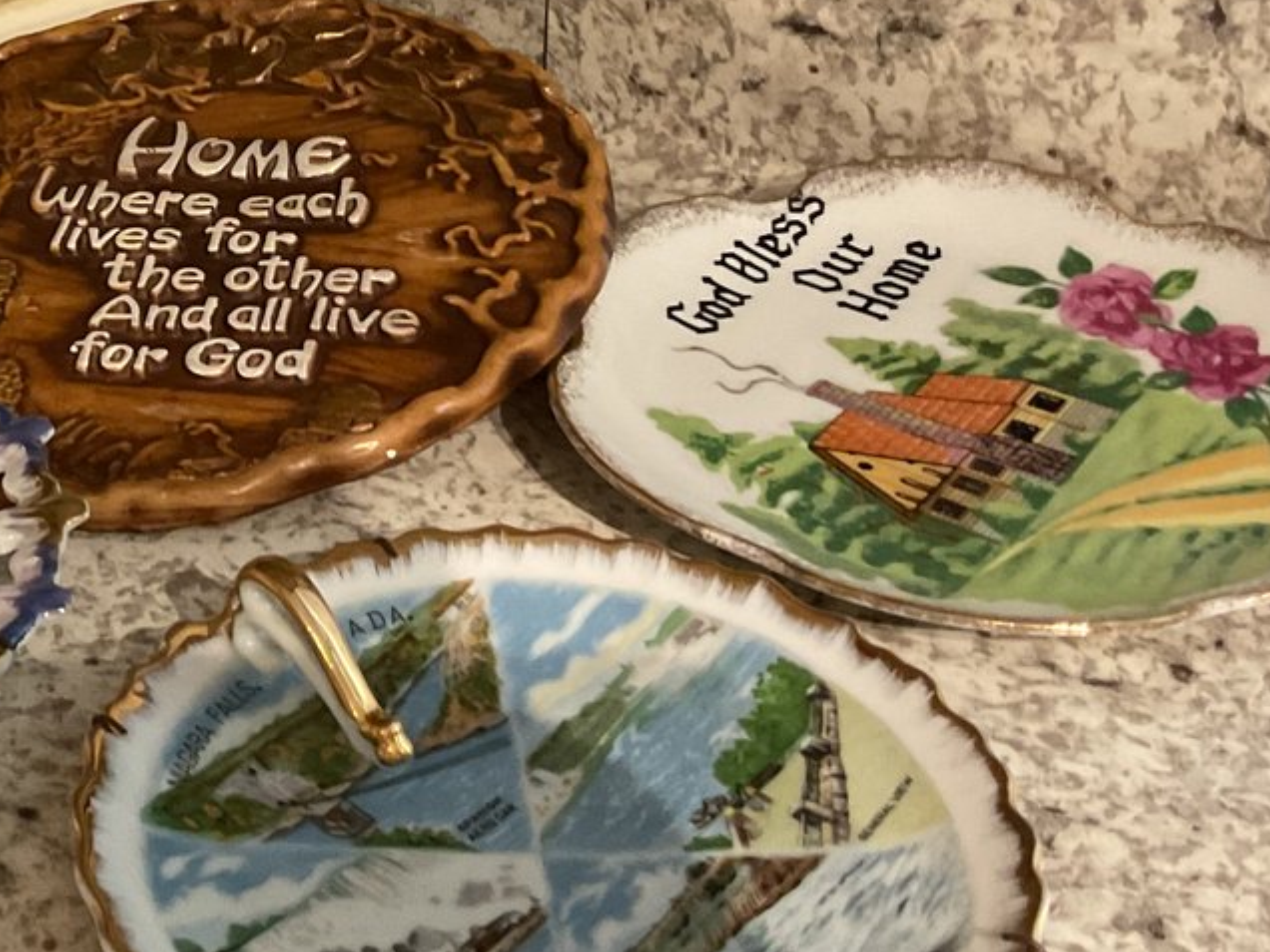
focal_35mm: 69
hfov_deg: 26.8
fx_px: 2531
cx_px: 41
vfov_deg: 21.1
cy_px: 211
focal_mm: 3
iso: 320
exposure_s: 1/40
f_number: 1.8
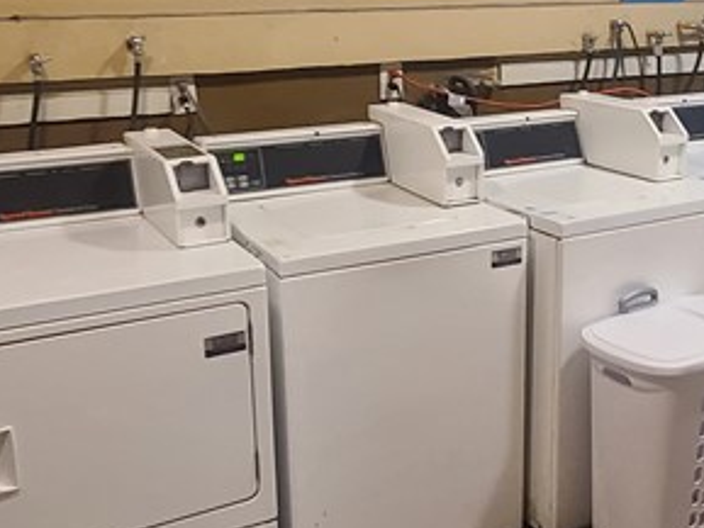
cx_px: 497
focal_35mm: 46
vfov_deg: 31.5
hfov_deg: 40.4
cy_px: 231
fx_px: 936
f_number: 2.2
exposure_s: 1/29
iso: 320
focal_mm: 2.2
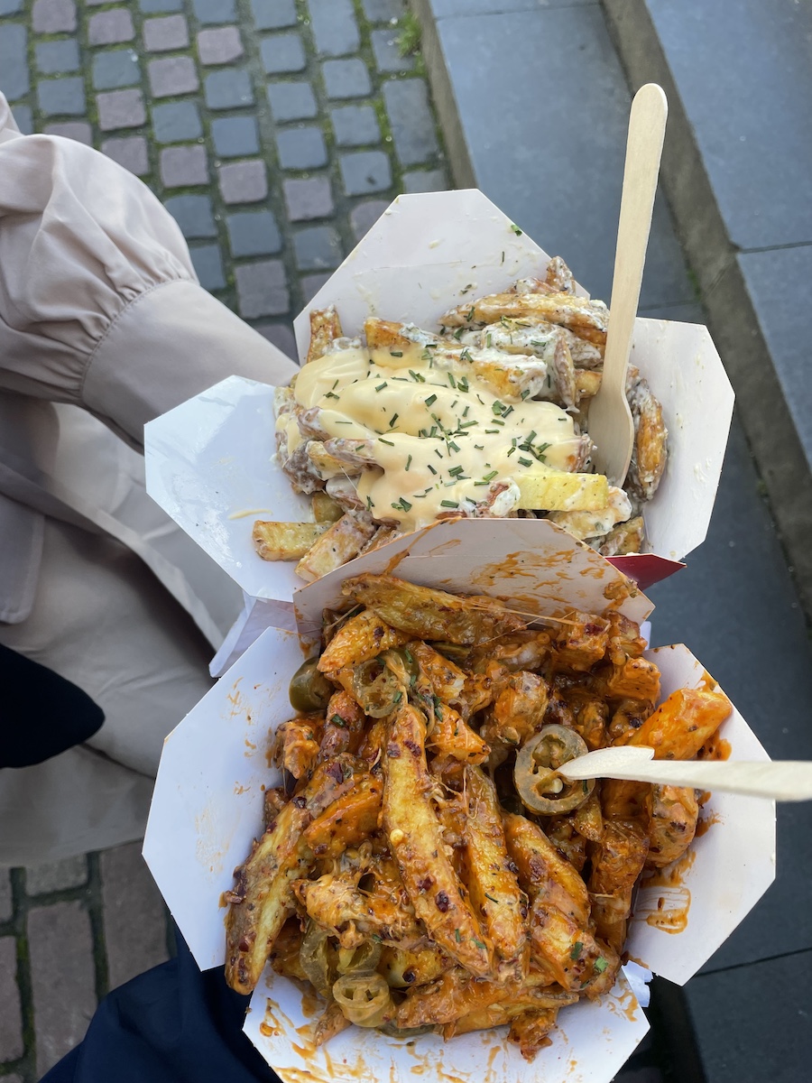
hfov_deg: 53.1
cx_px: 406
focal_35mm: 26
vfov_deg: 67.3
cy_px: 542
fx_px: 813
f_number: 1.6
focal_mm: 4.2
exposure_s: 1/256
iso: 32
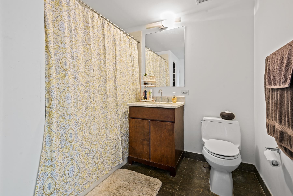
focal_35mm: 16
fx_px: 130
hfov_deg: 96.7
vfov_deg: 73.7
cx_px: 146
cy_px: 98
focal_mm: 16
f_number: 8
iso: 400
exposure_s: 2
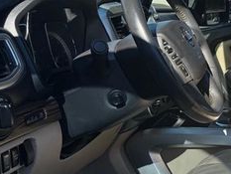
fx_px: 441
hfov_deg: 26.7
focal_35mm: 66
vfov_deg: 22.3
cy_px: 79
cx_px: 264
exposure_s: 1/2252
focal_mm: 6.76
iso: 80
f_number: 1.78
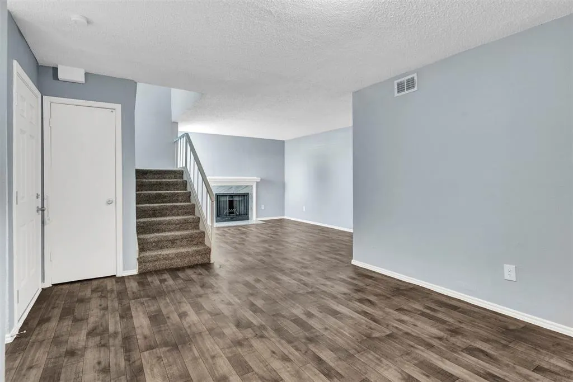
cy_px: 191
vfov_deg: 67.4
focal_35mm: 18
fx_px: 287
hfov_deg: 90.0
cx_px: 286
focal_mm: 18
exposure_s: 1/3.33
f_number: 7.1
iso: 320
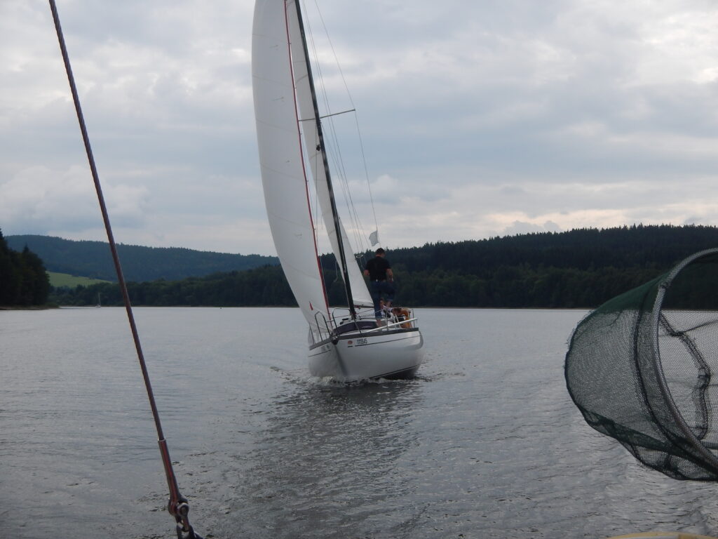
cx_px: 359
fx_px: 975
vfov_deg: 30.9
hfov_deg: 40.4
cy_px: 270
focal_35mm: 47
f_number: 4.1
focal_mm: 8.4
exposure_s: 1/1000
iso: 125
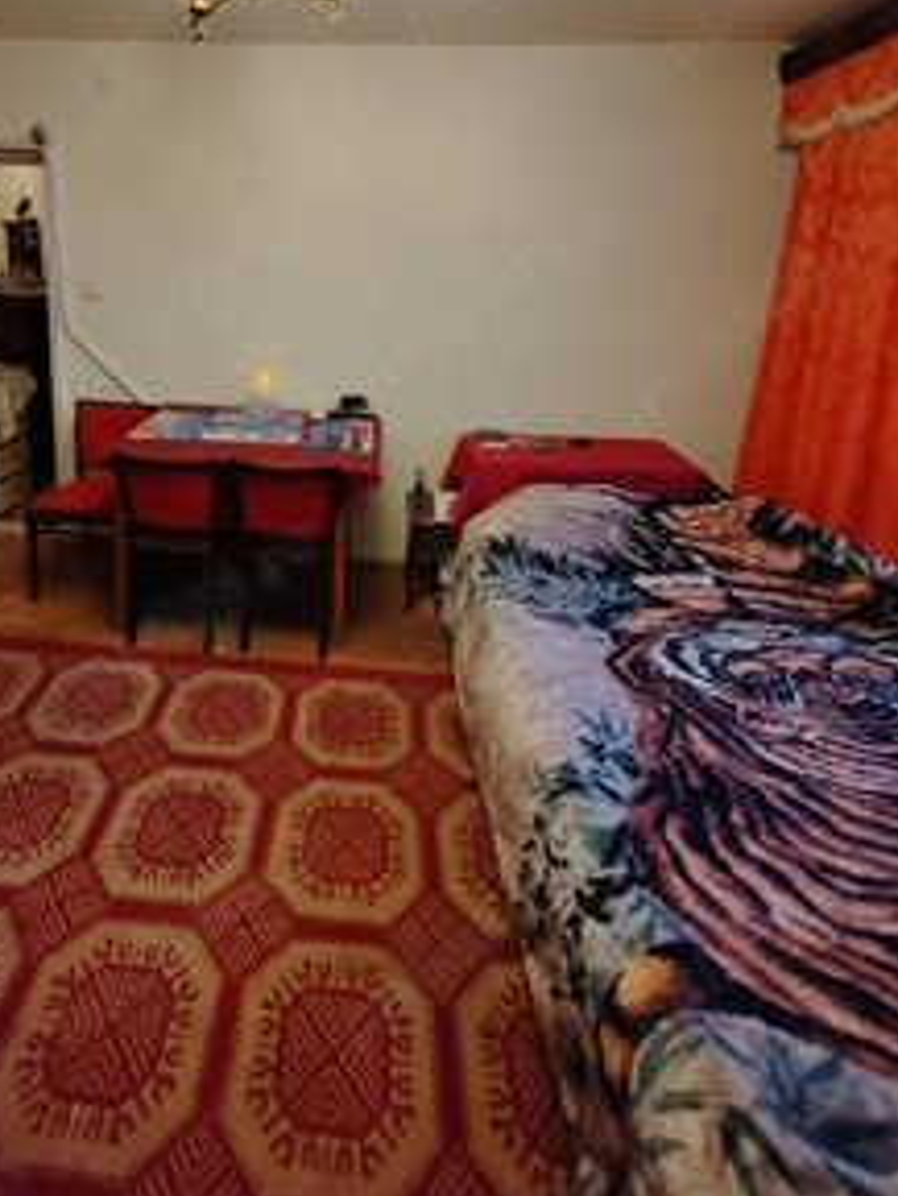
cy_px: 377
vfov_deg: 84.0
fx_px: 622
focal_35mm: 18
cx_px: 327
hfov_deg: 70.3
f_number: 2.2
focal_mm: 2.16
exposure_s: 1/33
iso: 320
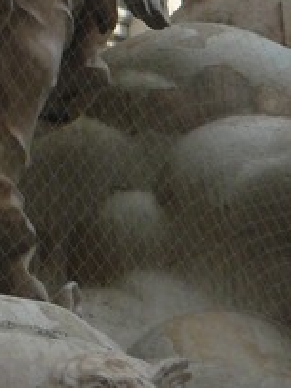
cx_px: -175
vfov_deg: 1.9
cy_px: -221
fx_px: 11466
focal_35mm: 1023
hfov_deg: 1.5
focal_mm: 58.7
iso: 100
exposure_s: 1/200
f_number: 4
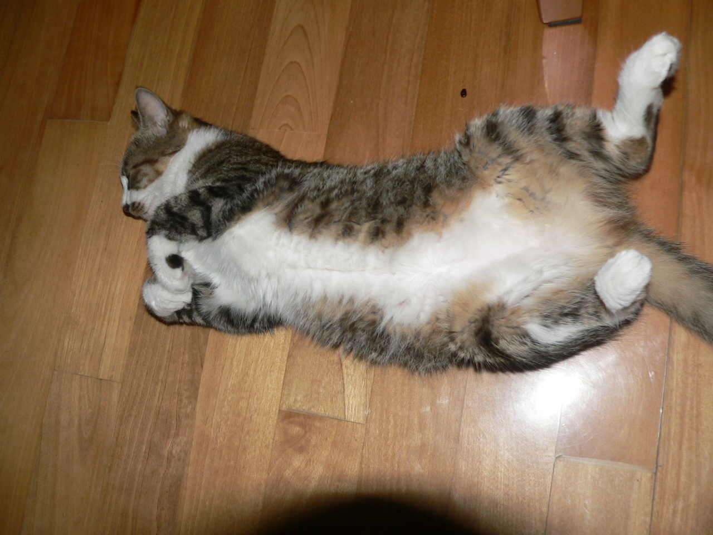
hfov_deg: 51.4
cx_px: 356
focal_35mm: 36
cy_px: 268
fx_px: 742
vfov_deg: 39.7
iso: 100
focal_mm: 6
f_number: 2.8
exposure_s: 1/60
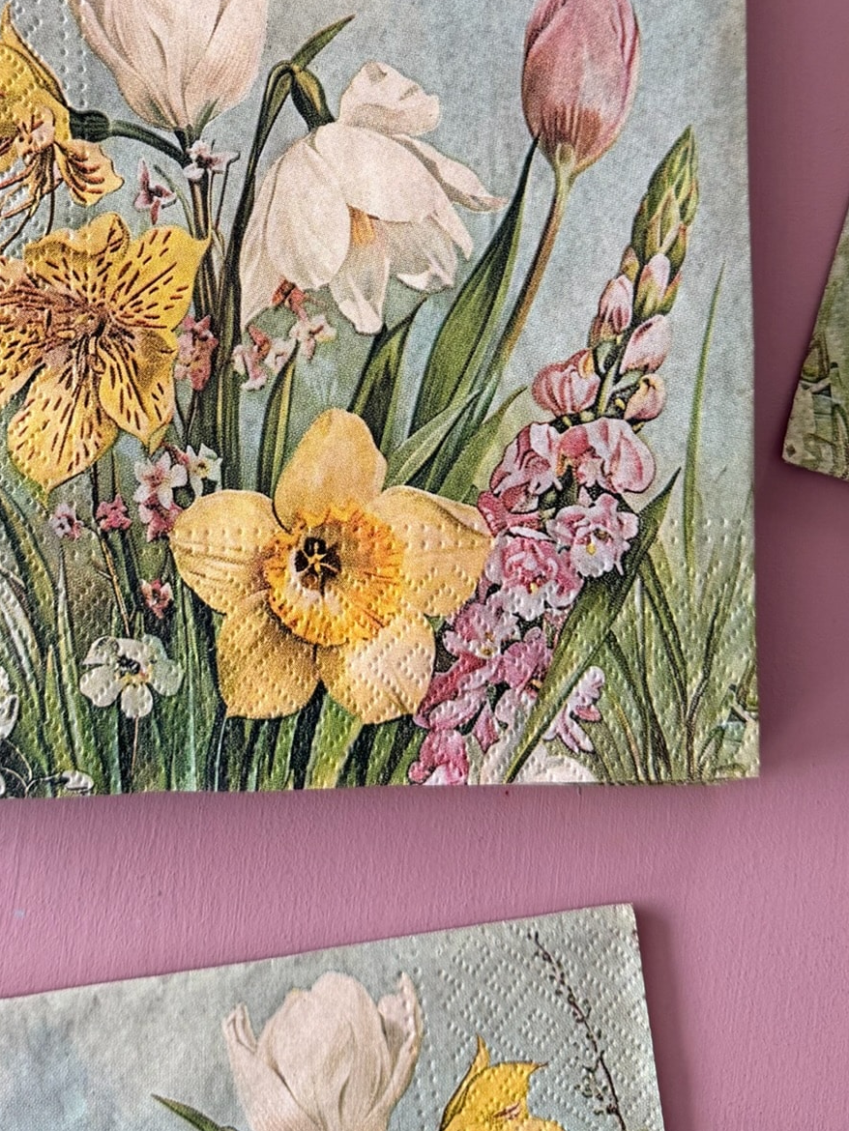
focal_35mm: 42
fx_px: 1373
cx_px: 323
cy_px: 302
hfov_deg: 34.2
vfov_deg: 43.5
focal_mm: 6.76
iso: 250
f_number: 1.78
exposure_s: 1/60
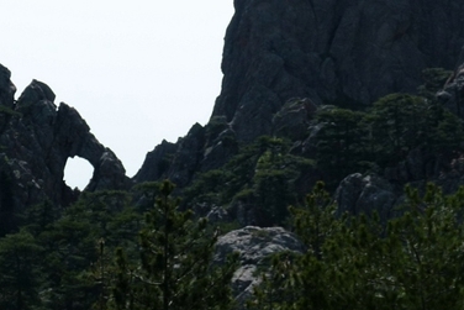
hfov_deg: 9.0
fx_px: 2953
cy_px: 80
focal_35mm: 229
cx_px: 183
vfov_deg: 6.0
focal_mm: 24.9
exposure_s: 1/1000
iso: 100
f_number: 4
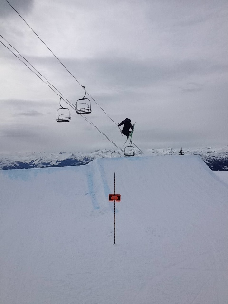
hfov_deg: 40.7
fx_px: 307
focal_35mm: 35
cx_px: 114
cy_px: 152
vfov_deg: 52.6
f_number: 2.4
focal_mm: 4.28
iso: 64
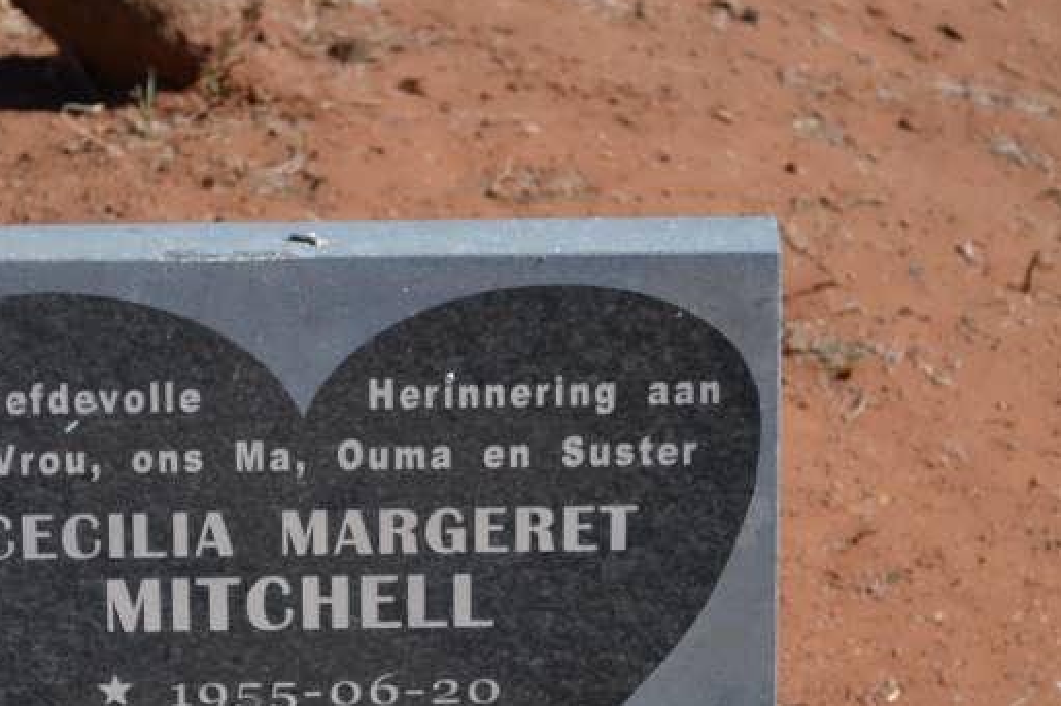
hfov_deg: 10.7
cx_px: 365
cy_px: 648
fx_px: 5661
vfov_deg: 7.1
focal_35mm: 192
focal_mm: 55
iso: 100
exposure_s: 1/125
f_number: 5.6
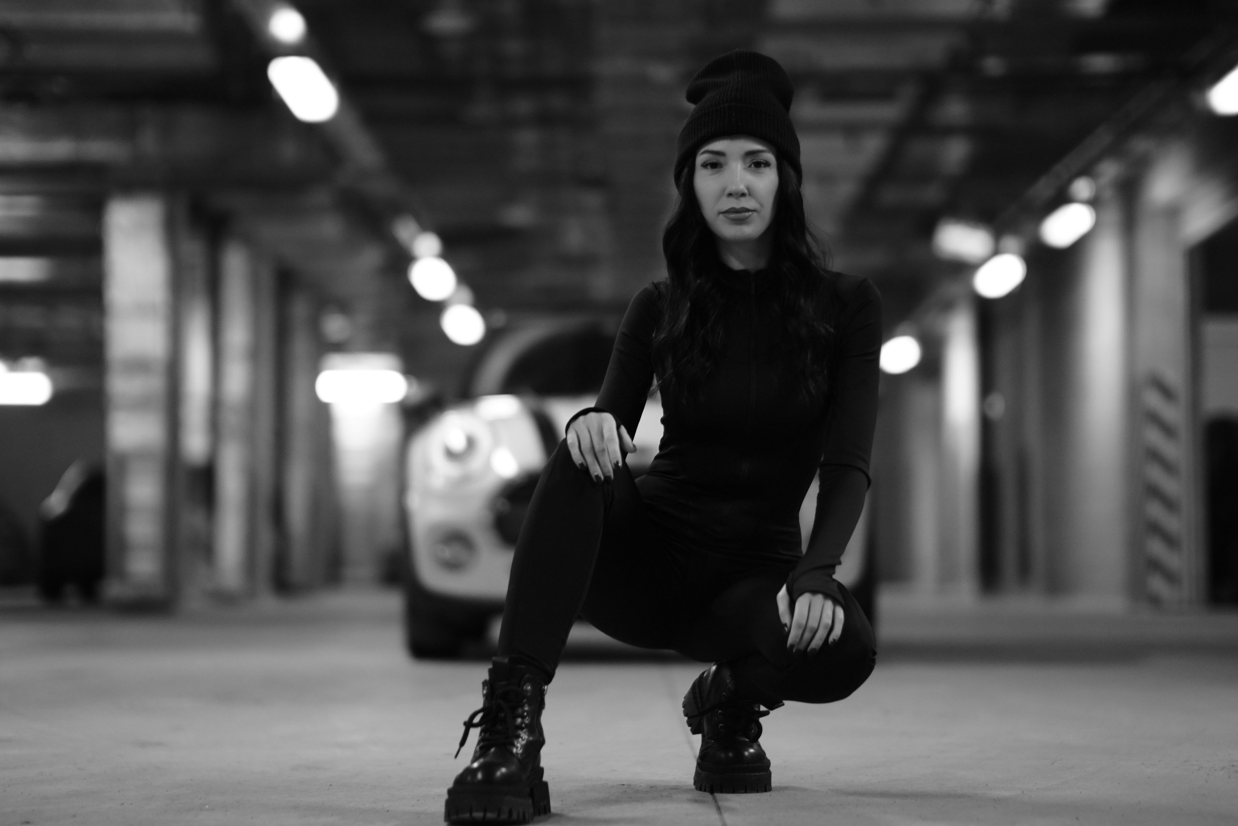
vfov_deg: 16.3
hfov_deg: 24.2
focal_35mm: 84
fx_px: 2889
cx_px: 619
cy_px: 413
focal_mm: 56
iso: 640
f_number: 1.2
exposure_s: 1/100
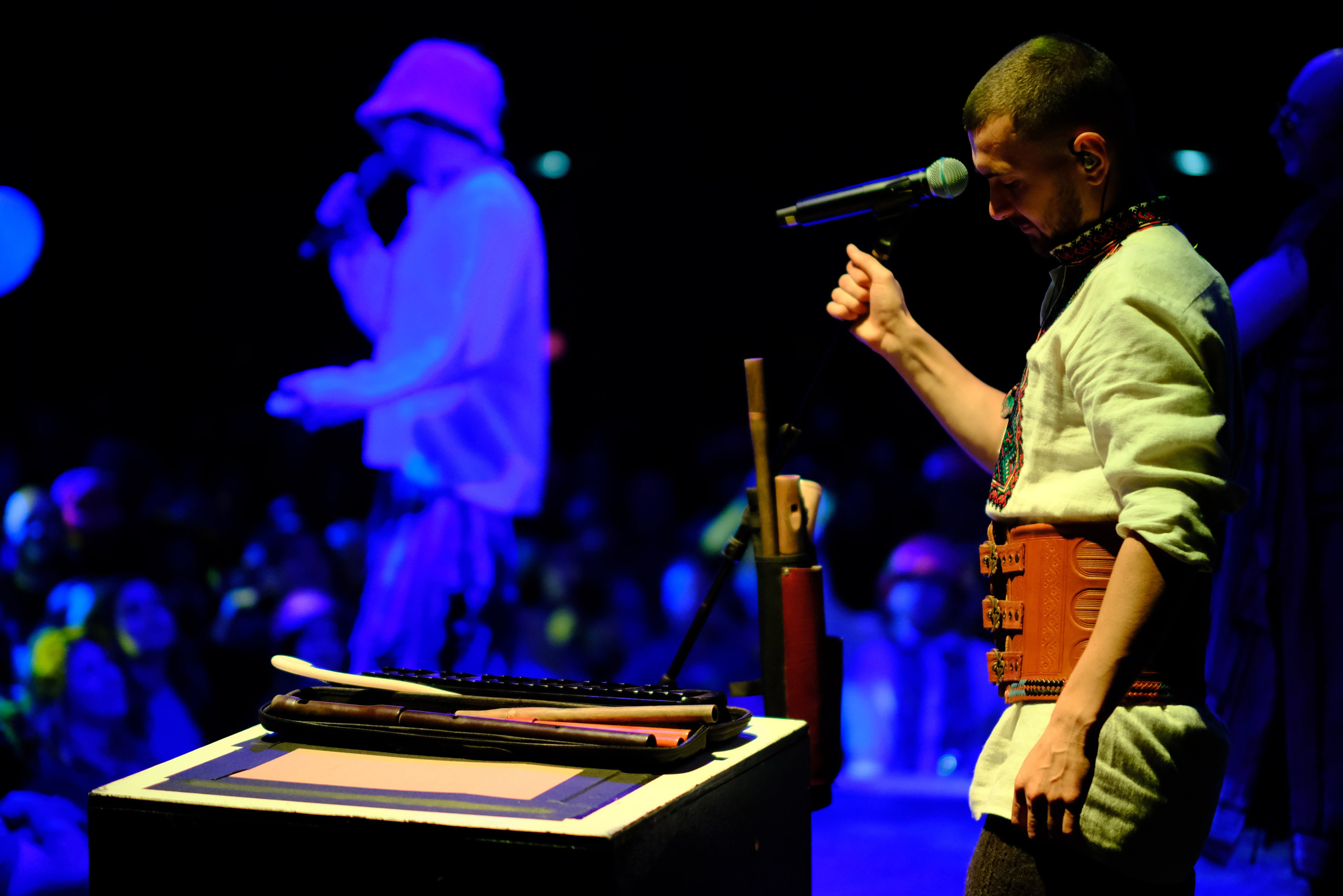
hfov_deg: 24.2
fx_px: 3134
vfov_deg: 16.3
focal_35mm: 84
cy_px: 448
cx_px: 672
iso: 3200
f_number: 1.2
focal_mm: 56
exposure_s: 1/800
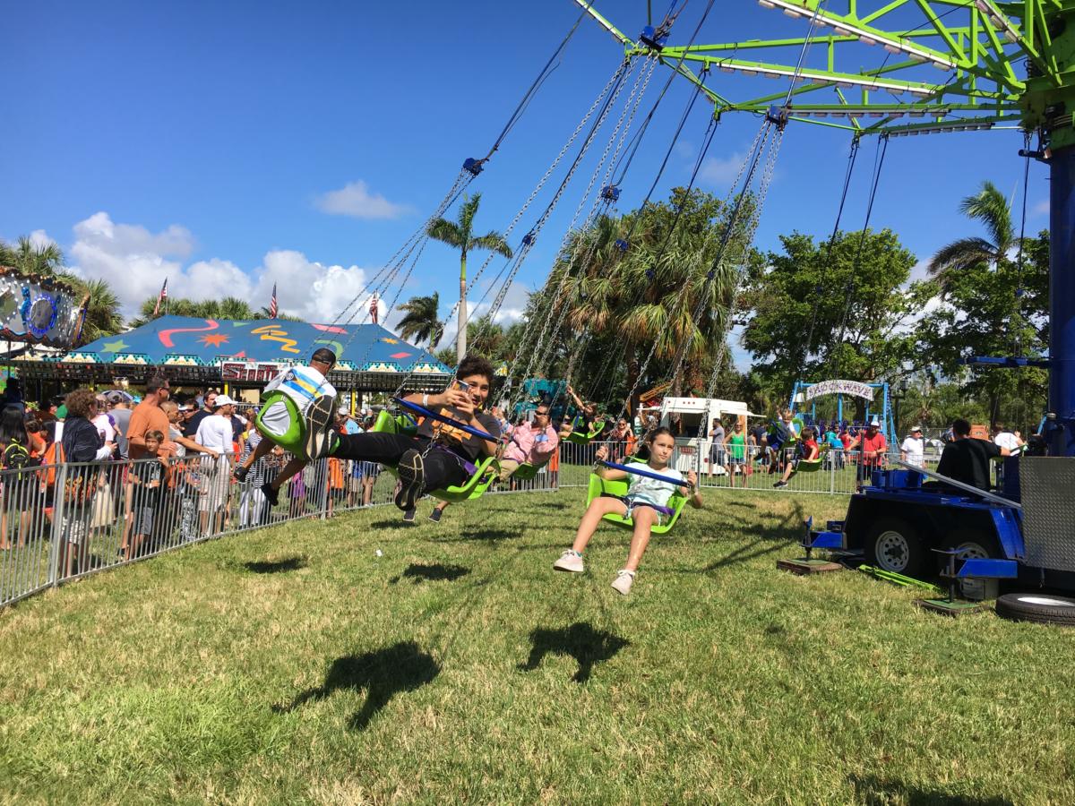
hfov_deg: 61.7
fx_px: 901
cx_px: 538
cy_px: 403
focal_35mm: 29
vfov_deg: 48.2
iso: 25
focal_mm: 4.15
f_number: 2.2
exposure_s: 1/1789
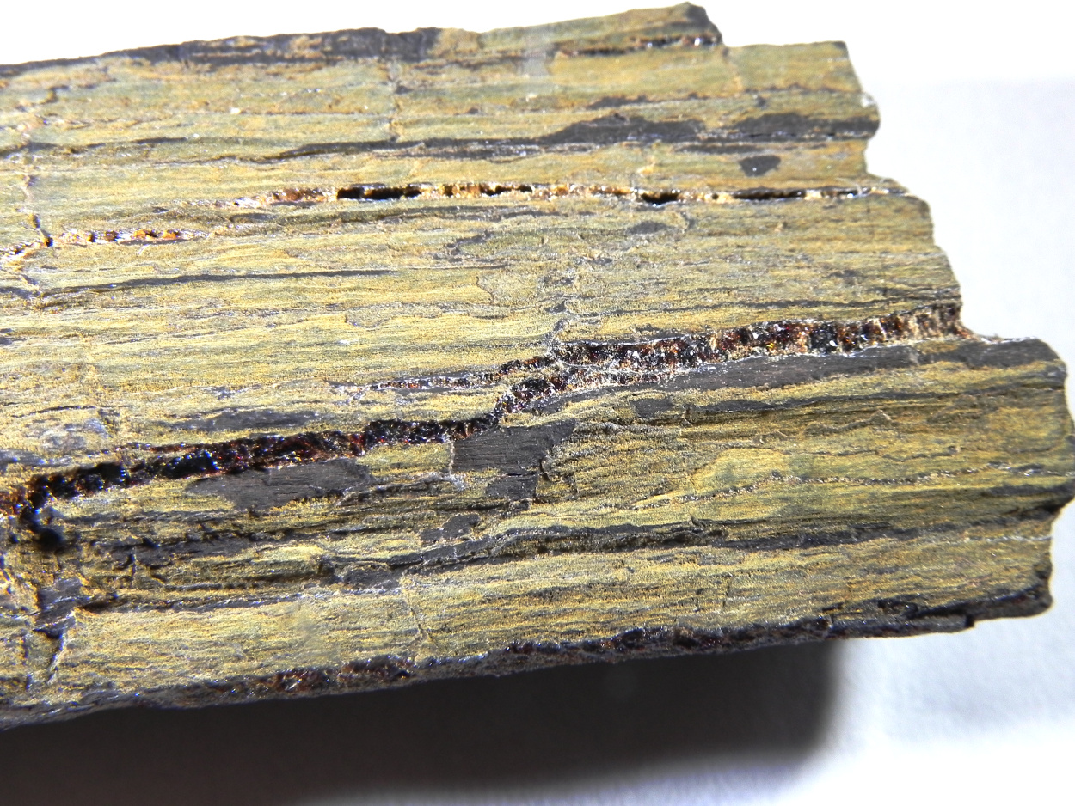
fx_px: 2330
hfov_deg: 26.0
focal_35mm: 75
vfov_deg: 19.6
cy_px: 403
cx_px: 538
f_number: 7.1
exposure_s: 1/40
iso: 160
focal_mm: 13.4
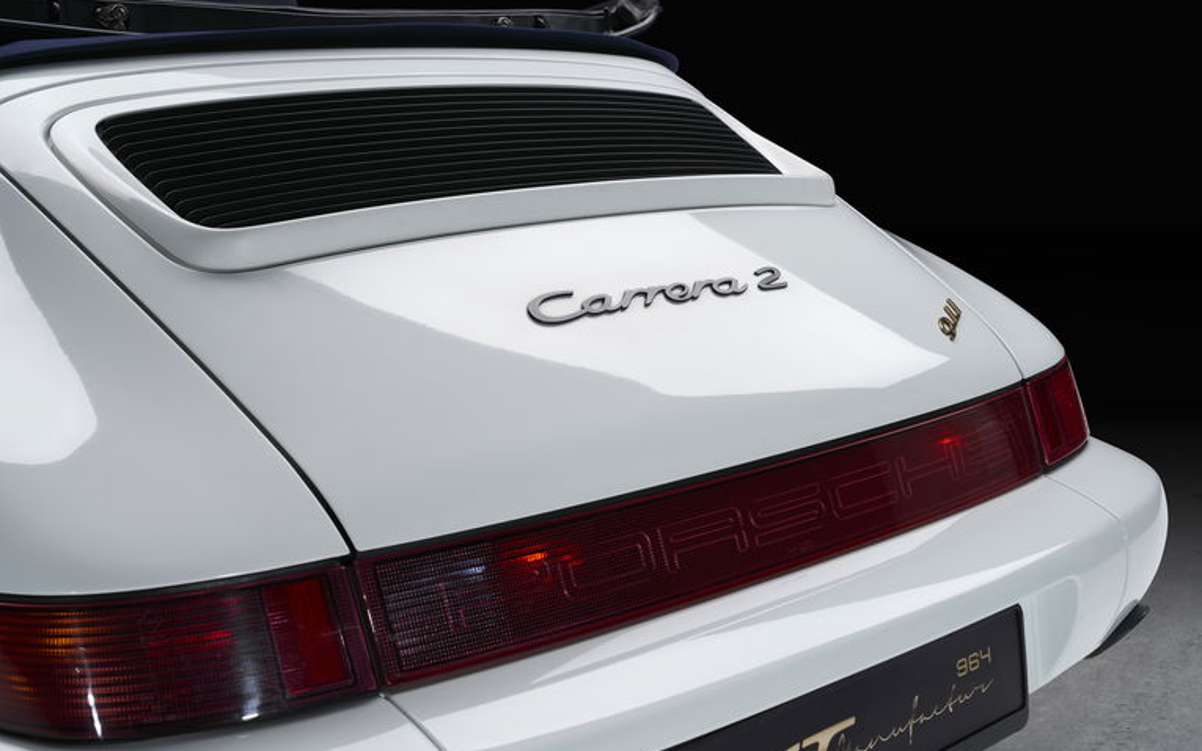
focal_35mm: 45
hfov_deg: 44.4
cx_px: 602
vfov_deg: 28.6
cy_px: 369
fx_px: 1474
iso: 80
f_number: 10
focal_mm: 44
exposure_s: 1/100
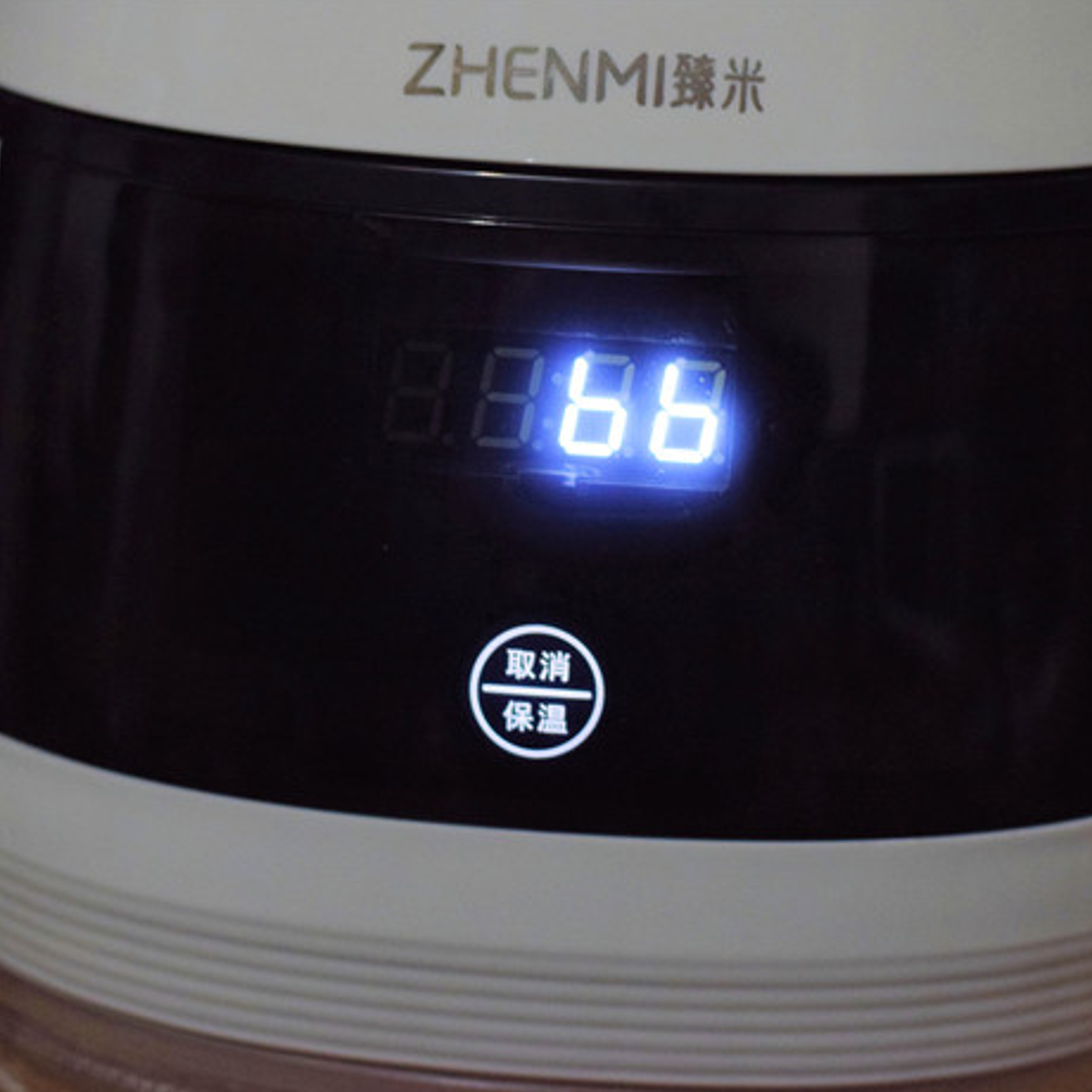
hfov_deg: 17.9
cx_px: 584
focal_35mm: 97
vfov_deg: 17.9
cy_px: 544
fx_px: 3462
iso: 800
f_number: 2.8
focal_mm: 50
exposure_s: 1/60
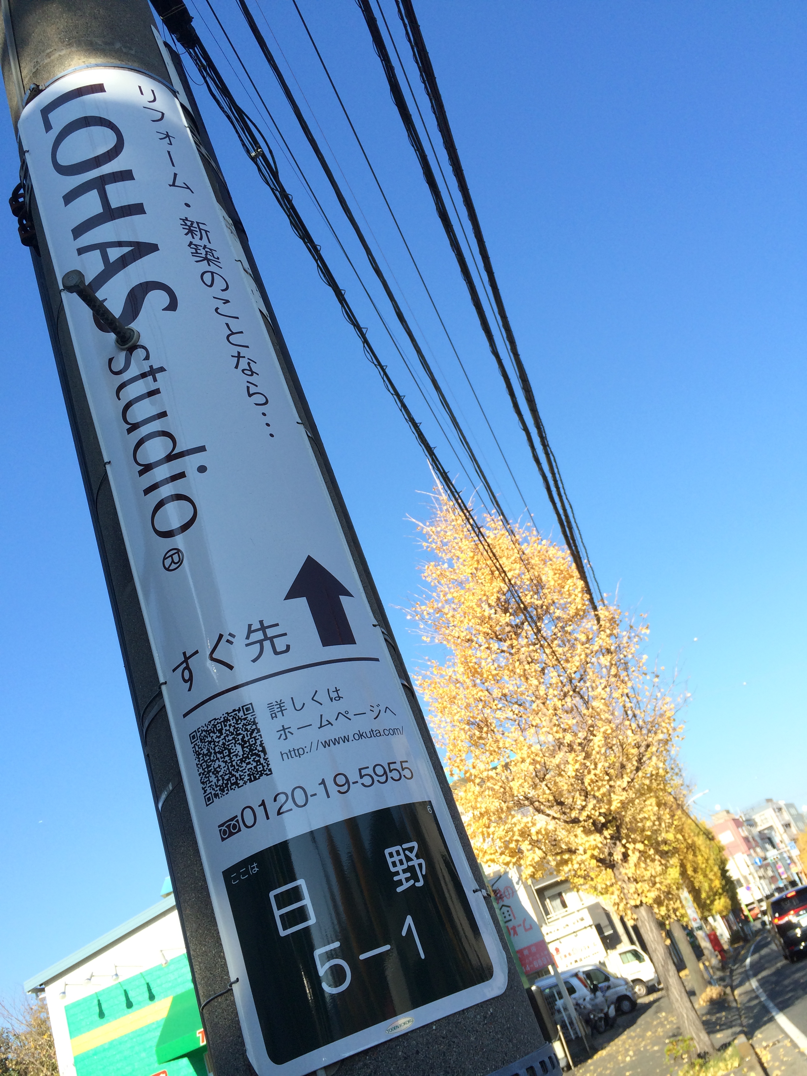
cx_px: 404
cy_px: 538
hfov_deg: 46.8
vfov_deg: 60.0
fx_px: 933
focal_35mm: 30
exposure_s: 1/933
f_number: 2.2
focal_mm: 4.12
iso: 32
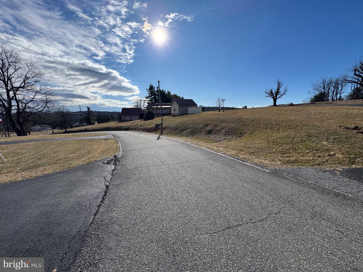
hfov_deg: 102.1
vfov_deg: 85.7
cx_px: 182
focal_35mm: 14
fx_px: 147
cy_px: 136
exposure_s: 1/2985
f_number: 2.2
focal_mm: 2.22
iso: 50
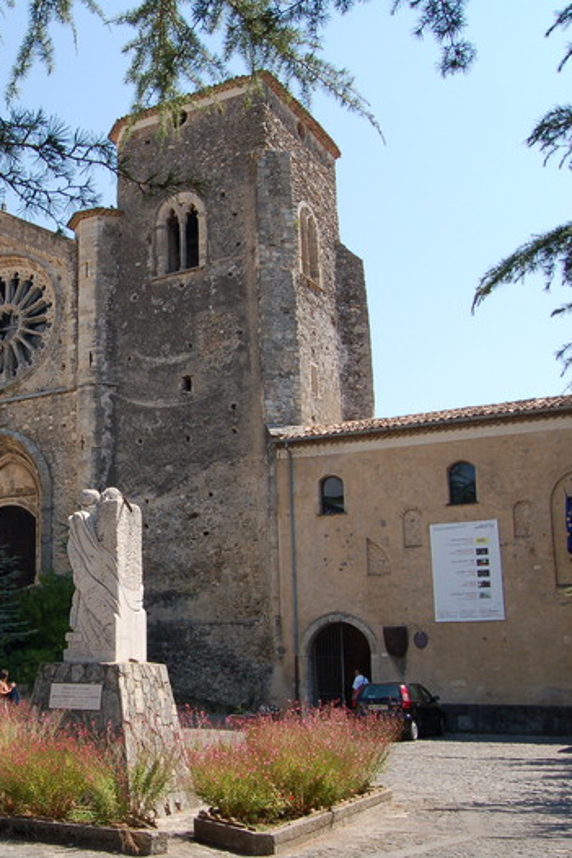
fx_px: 976
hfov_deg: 31.1
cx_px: 55
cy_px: 431
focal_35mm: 41
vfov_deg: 47.4
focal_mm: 18
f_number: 10
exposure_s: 1/320
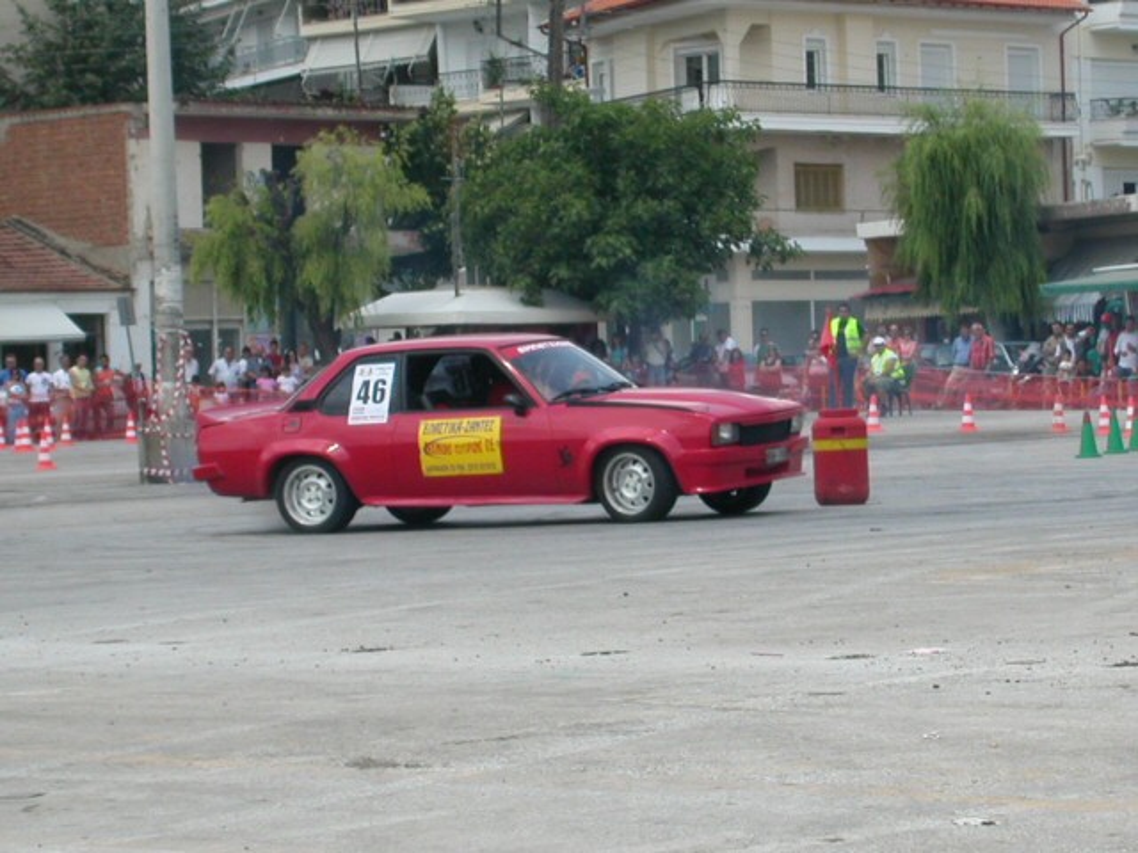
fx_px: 3649
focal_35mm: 111
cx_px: 569
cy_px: 426
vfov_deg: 13.3
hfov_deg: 17.7
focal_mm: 16.8
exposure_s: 1/529
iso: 100
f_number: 4.8
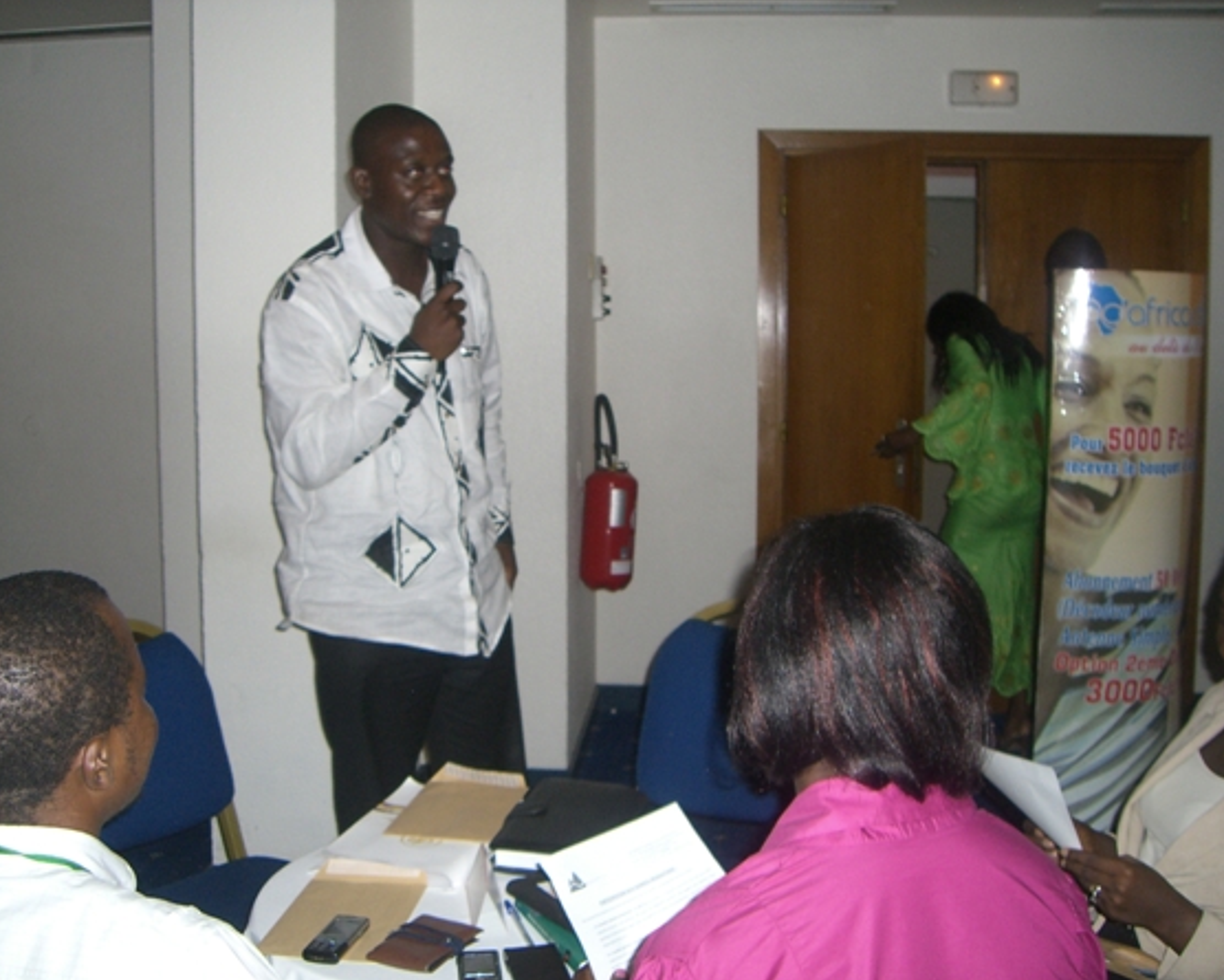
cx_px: 599
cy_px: 491
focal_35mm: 40
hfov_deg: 45.8
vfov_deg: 37.3
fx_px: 1449
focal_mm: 6.2
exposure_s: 1/60
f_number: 2.7
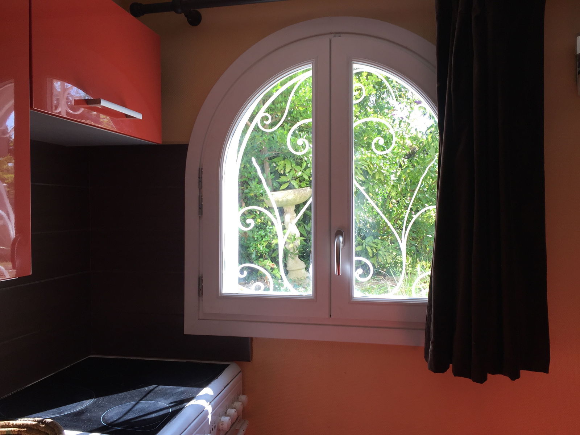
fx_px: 486
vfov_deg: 48.2
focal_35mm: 29
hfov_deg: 61.7
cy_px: 218
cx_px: 290
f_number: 2.2
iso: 32
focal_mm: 4.15
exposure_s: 1/130
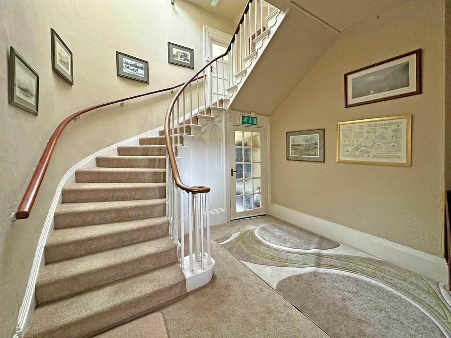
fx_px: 182
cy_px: 169
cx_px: 226
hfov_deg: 102.1
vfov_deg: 85.7
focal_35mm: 14
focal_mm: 2.22
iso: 800
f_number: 2.2
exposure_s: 1/60
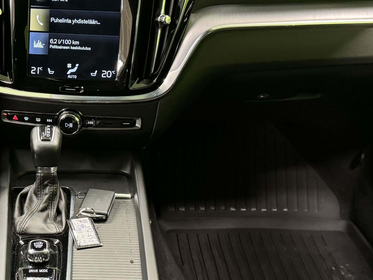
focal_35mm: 63
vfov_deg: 23.2
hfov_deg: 29.9
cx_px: 69
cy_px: 181
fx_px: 679
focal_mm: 6.76
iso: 800
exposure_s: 1/42
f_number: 1.78
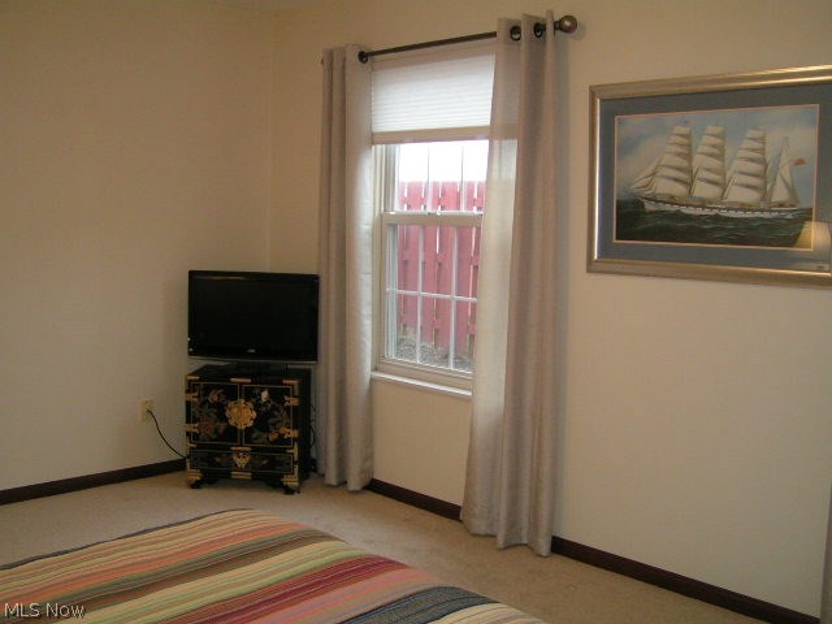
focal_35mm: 38
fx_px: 913
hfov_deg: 49.0
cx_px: 416
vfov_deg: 37.7
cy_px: 312
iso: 100
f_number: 2.8
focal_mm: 5.8
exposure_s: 1/40
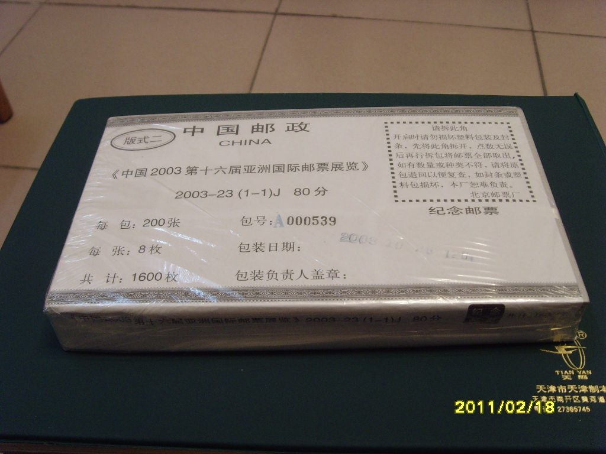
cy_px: 227
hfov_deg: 47.9
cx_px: 303
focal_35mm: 39
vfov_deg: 36.8
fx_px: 683
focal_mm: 6.6
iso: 200
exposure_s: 1/20
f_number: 3.5
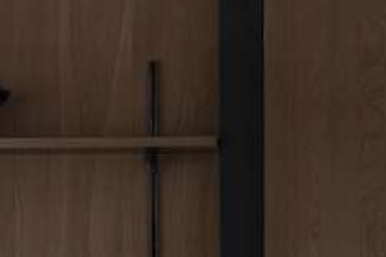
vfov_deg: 5.8
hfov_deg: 8.7
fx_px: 2529
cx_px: 404
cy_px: 394
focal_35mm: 236
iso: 50
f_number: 18
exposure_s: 6
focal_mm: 55
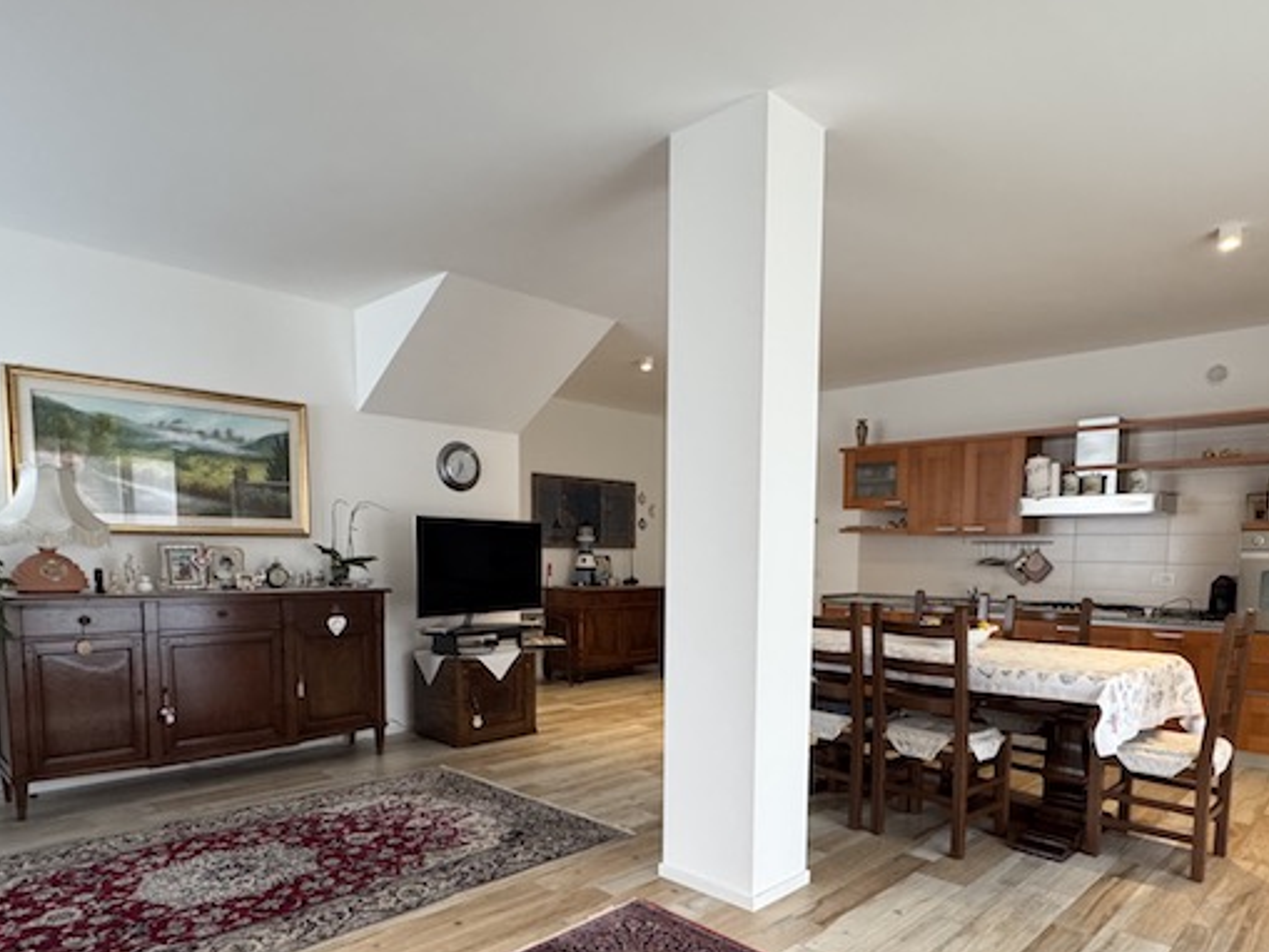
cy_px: 621
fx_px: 807
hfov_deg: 76.2
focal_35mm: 22
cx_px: 688
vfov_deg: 59.9
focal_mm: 2.22
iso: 320
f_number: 2.2
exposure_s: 1/99
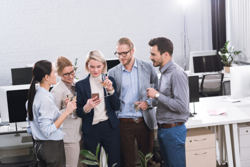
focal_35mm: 52
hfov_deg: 38.2
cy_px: 84
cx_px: 125
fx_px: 361
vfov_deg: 26.0
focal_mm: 52
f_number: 3.2
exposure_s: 1/160
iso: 320
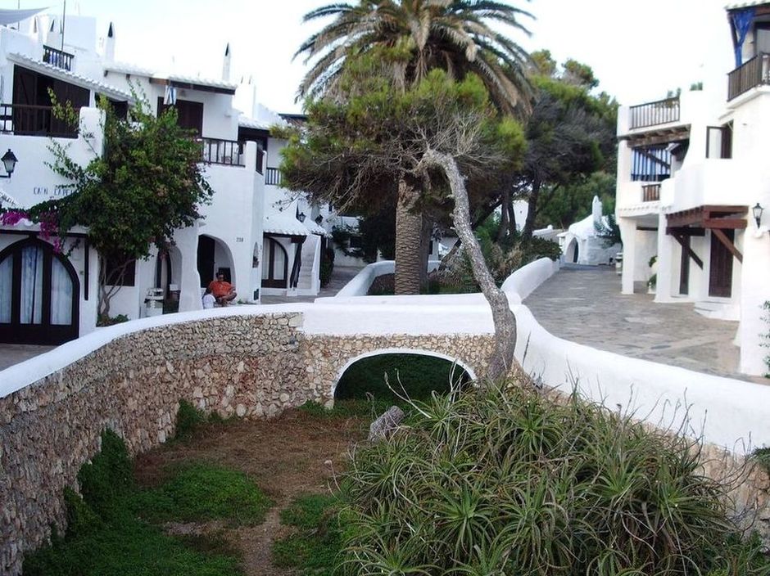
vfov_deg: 35.1
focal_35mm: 41
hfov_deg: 45.8
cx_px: 385
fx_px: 912
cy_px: 288
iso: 50
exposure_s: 1/80
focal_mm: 6.8
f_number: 2.8
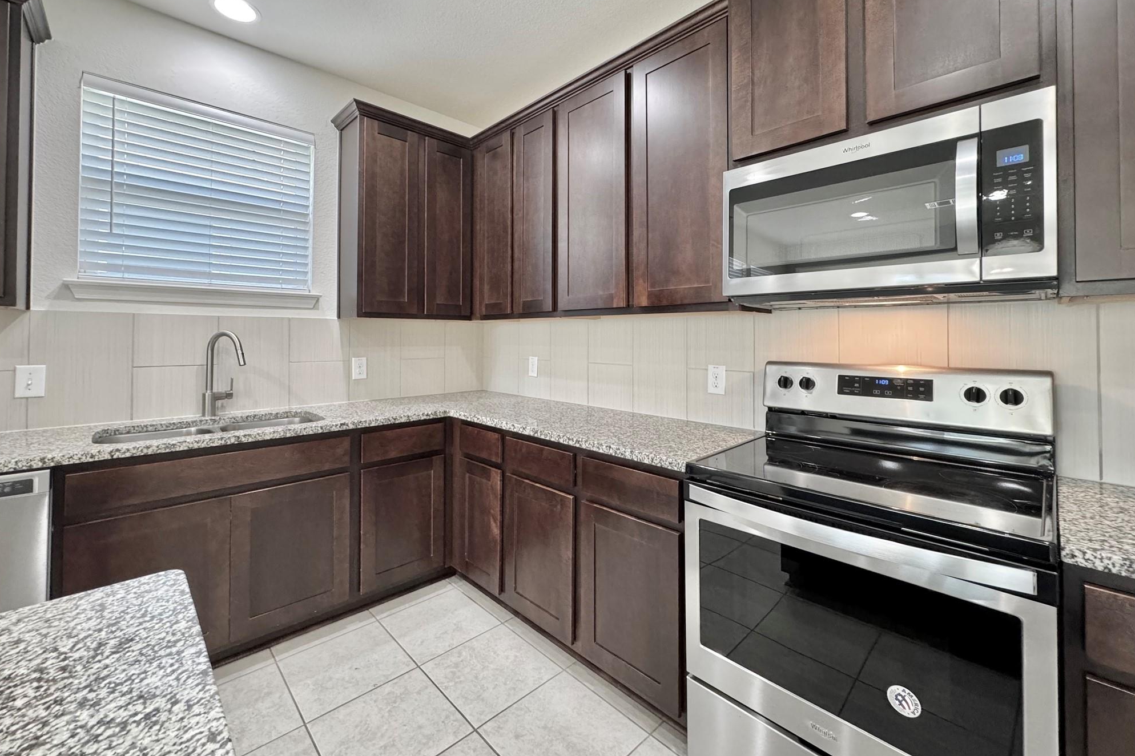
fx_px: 473
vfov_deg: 77.0
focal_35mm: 15
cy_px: 329
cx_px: 558
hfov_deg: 100.4
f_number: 2.2
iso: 320
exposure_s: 1/60
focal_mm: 2.22
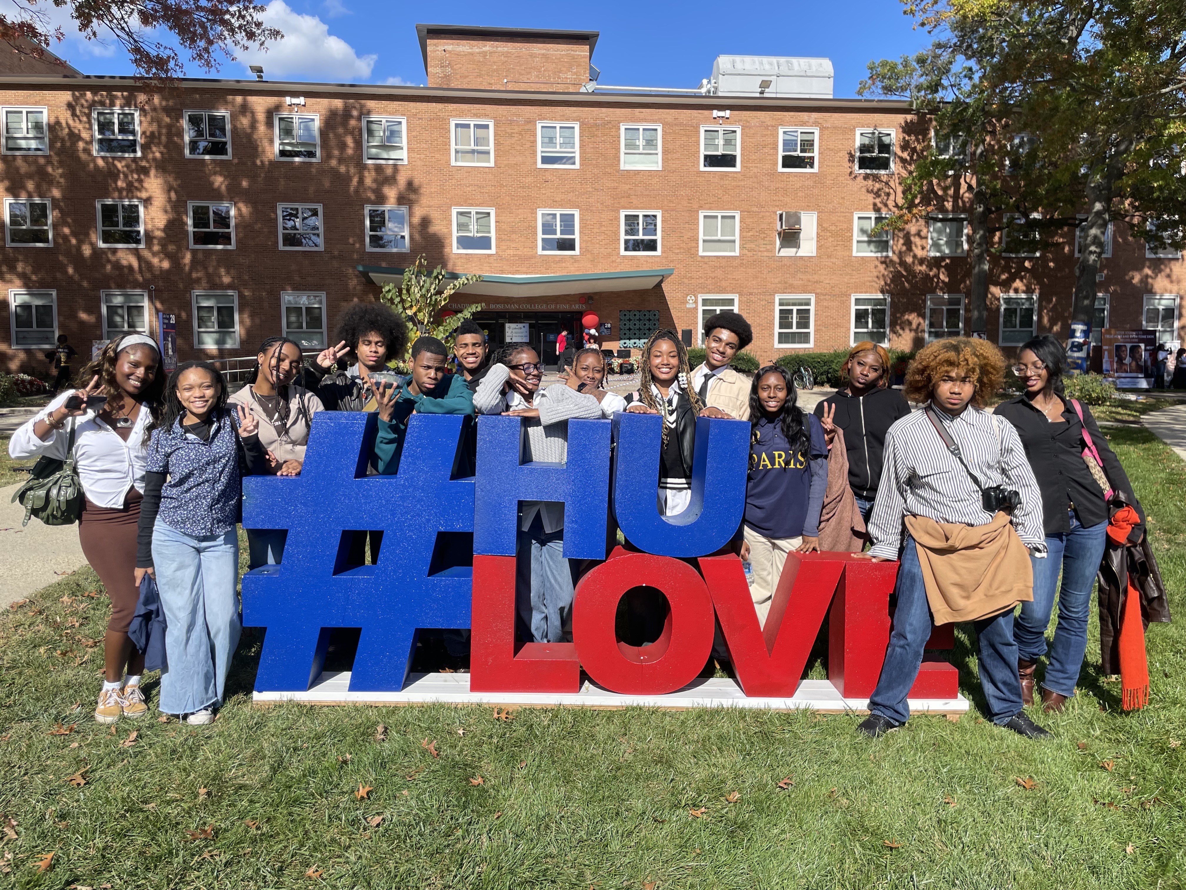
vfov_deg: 53.1
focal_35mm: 26
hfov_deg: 67.3
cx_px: 593
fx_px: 891
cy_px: 445
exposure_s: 1/2817
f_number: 1.6
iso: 32
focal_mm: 4.2
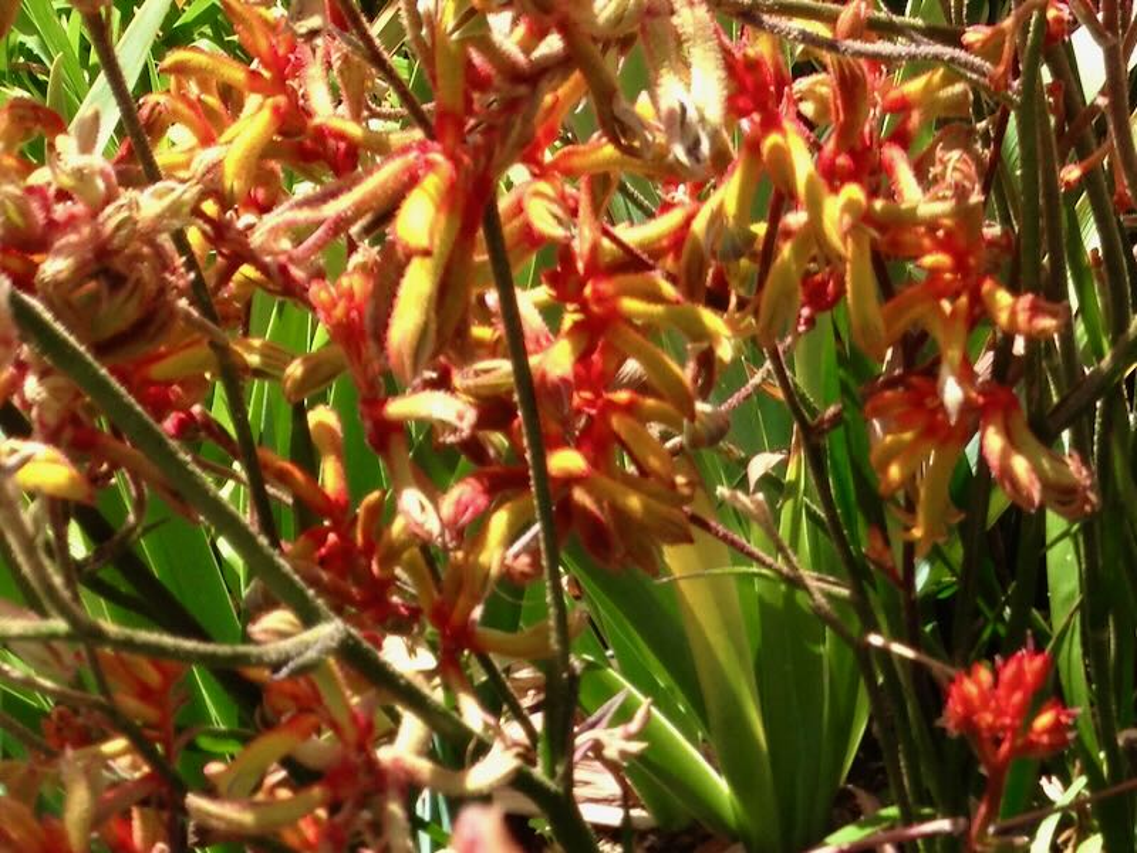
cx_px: 568
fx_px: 1084
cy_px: 426
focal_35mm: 33
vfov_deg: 42.9
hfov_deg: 55.4
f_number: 2.4
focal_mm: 4.13
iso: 50
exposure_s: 1/448
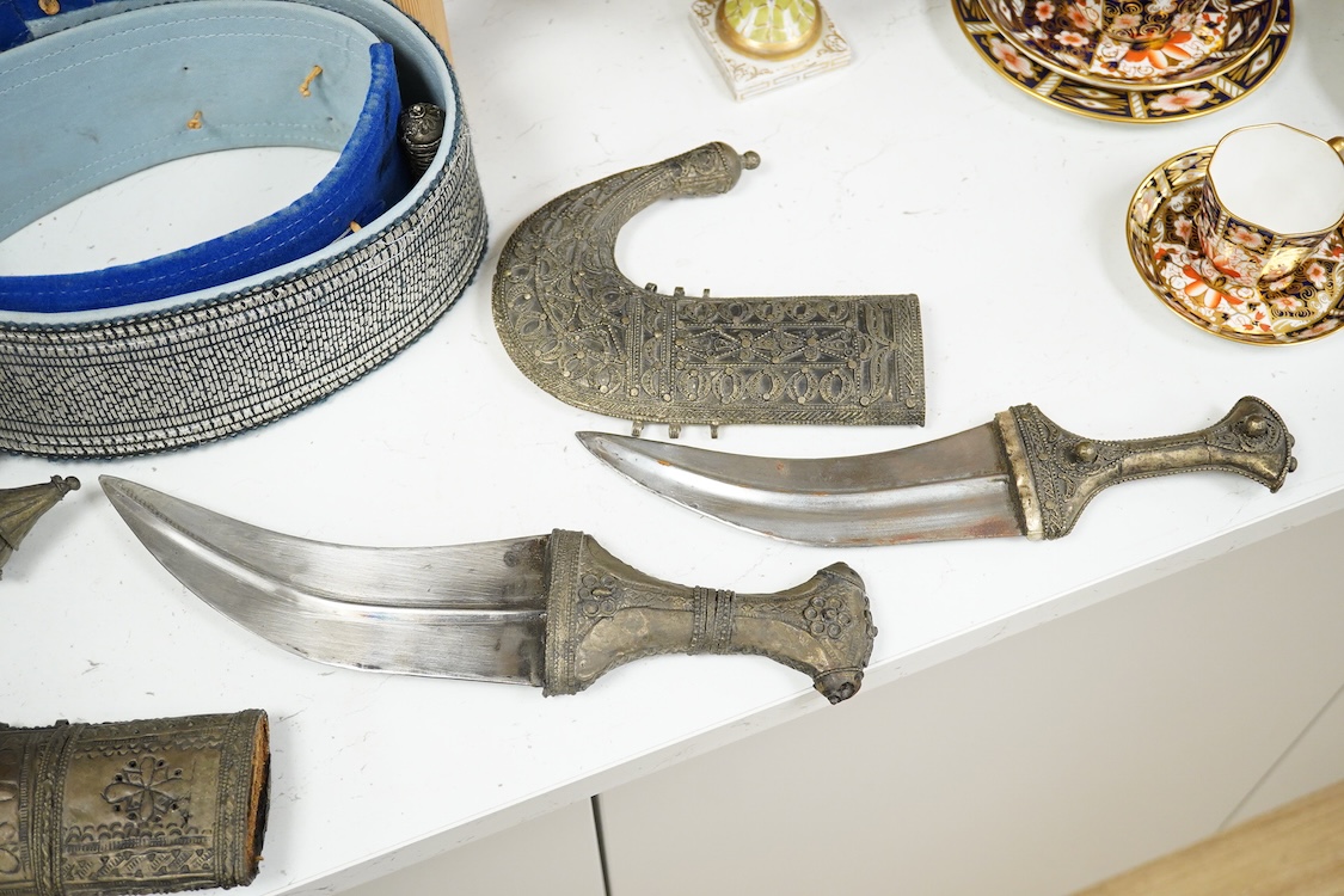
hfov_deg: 43.6
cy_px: 448
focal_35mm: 45
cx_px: 672
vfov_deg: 29.9
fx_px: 1680
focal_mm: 30
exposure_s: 1/200
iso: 2500
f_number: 6.3
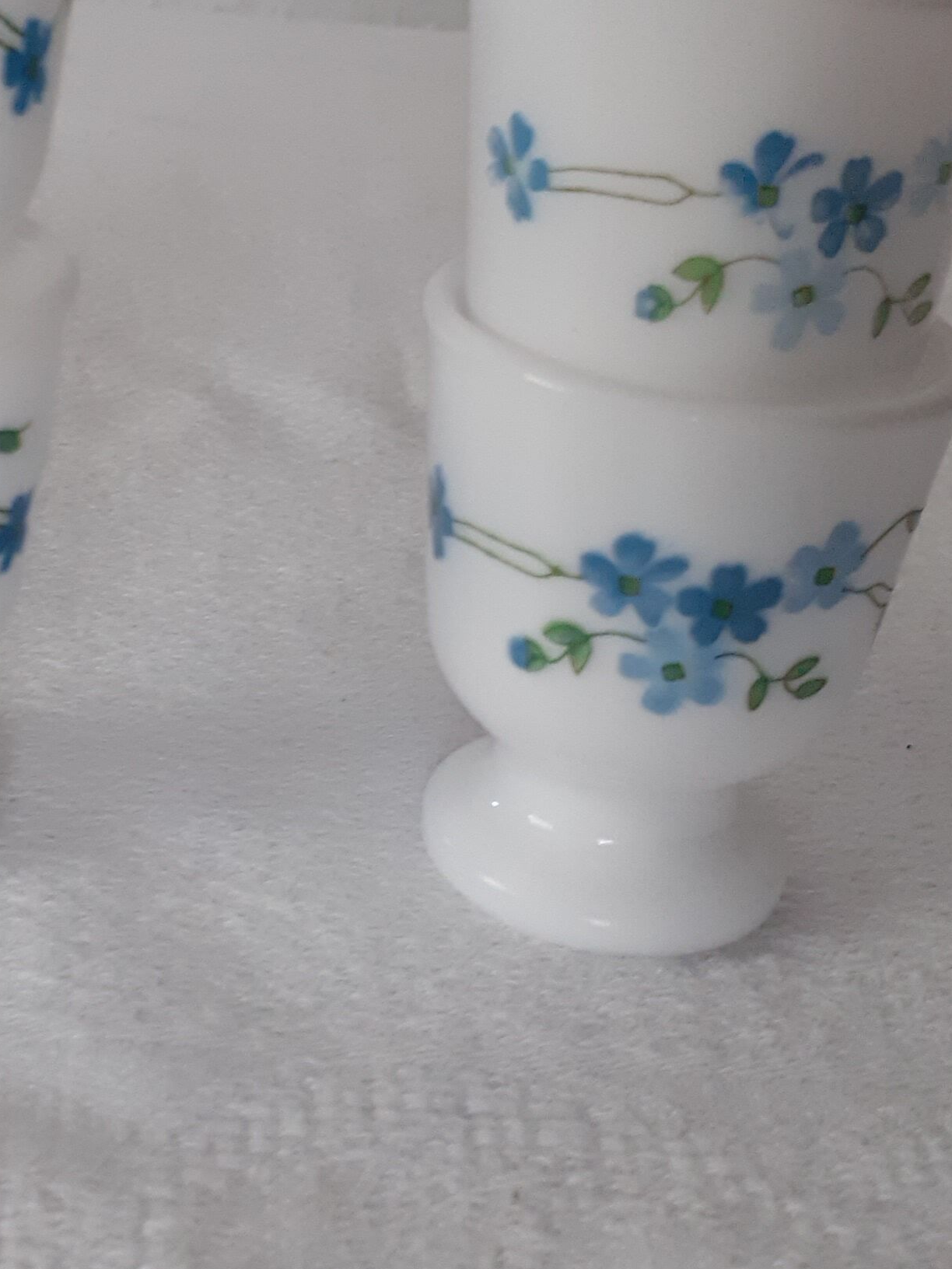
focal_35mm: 54
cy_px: 584
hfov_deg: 26.8
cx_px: 282
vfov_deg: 35.5
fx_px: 1980
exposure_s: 1/50
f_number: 1.9
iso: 250
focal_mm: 3.6
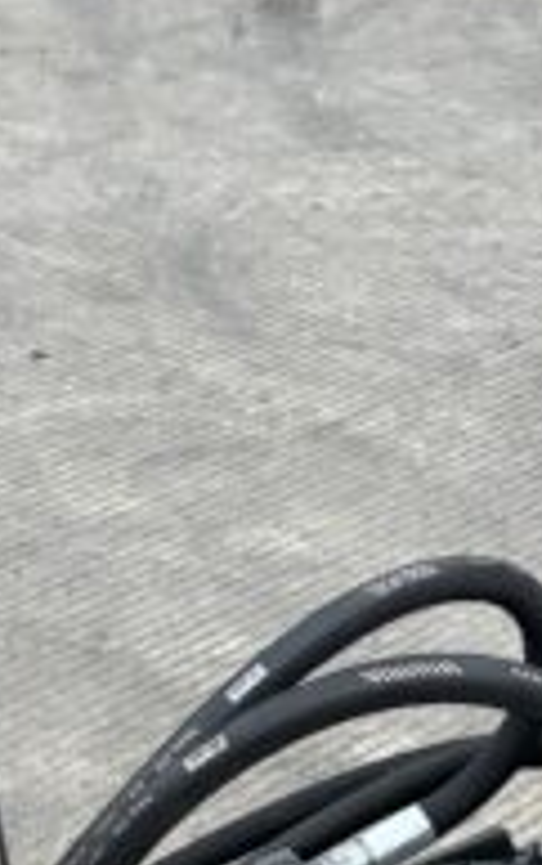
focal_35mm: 102
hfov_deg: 12.9
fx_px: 2405
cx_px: 251
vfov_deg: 19.3
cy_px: 1017
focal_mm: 3
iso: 16
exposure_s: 1/365
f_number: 1.8
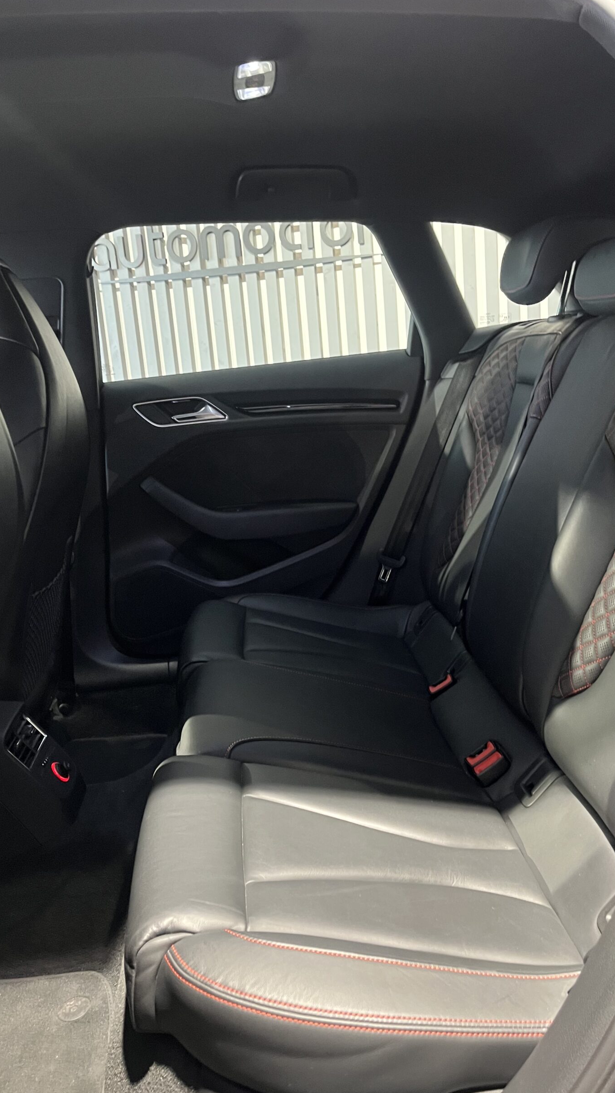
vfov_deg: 64.3
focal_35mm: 30
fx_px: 870
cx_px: 323
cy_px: 553
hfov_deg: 38.9
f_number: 1.6
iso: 400
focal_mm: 5.1
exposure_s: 1/33
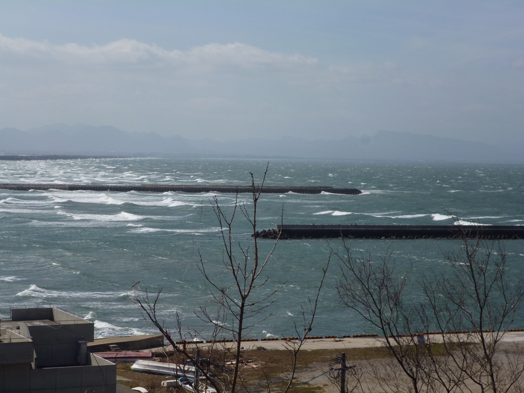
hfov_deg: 22.5
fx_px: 1317
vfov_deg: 17.0
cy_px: 196
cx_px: 262
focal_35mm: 87
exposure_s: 1/100
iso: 100
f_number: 18
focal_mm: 15.5
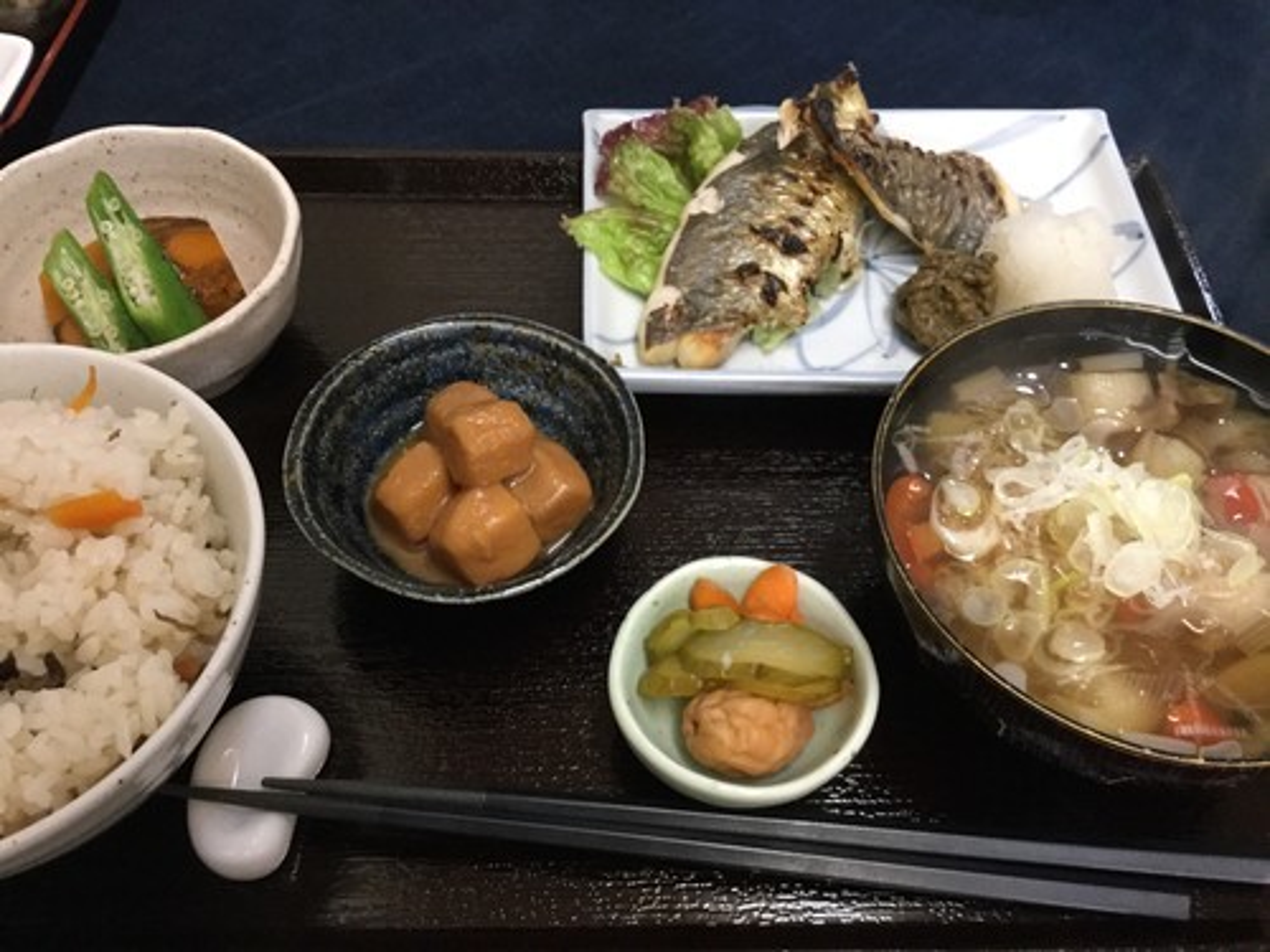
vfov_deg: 45.4
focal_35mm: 31
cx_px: 635
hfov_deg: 58.4
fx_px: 1137
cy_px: 476
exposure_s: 1/20
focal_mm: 3.3
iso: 200
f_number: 2.4
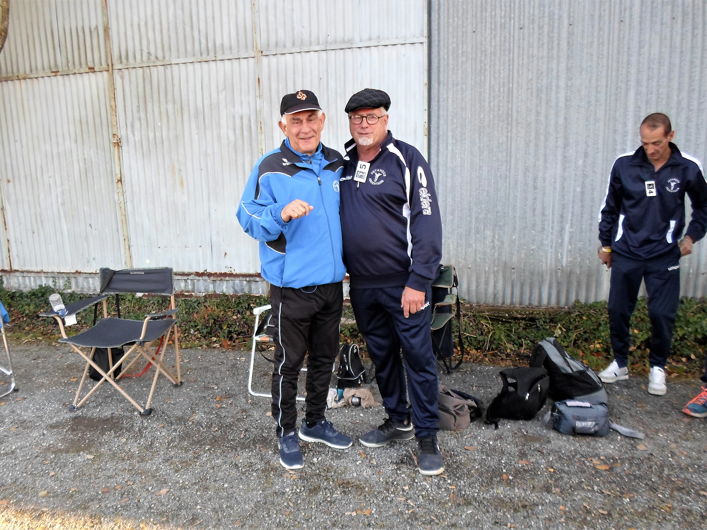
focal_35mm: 25
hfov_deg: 69.4
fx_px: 511
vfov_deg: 54.9
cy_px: 265
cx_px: 354
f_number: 2.5
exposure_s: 1/60
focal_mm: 4.5
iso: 80
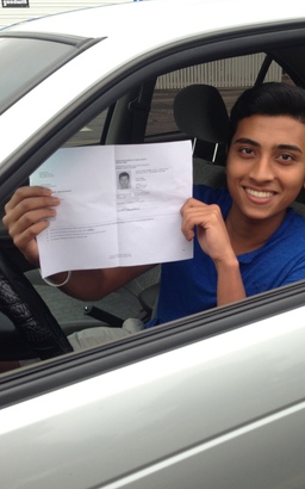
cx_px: 187
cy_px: 270
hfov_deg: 31.1
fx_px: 546
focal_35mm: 41
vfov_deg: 48.2
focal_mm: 4.13
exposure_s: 1/195
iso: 50
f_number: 2.4
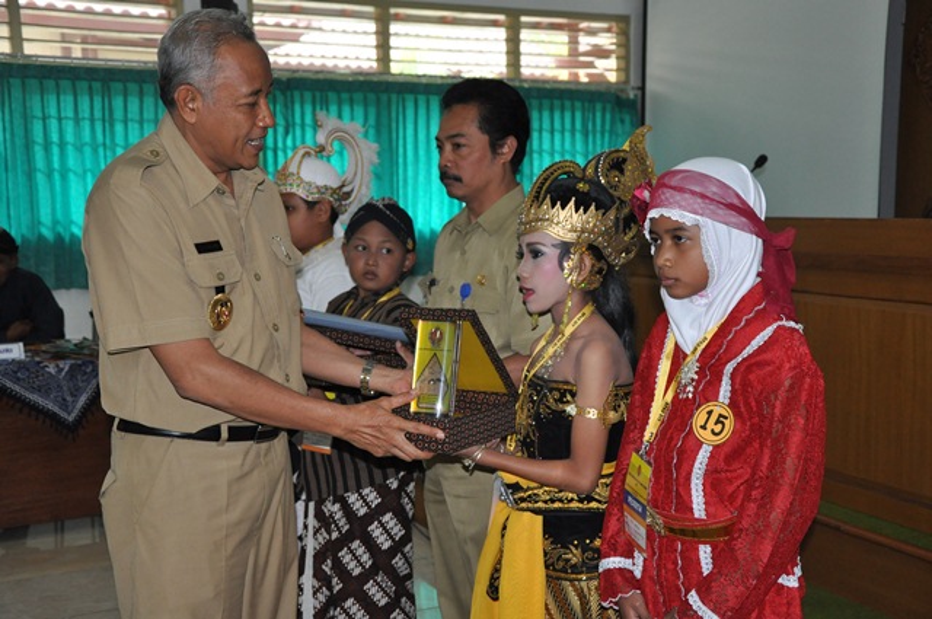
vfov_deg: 29.8
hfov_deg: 43.7
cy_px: 310
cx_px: 466
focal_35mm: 45
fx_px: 1164
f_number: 4.2
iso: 800
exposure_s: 1/60
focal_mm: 30
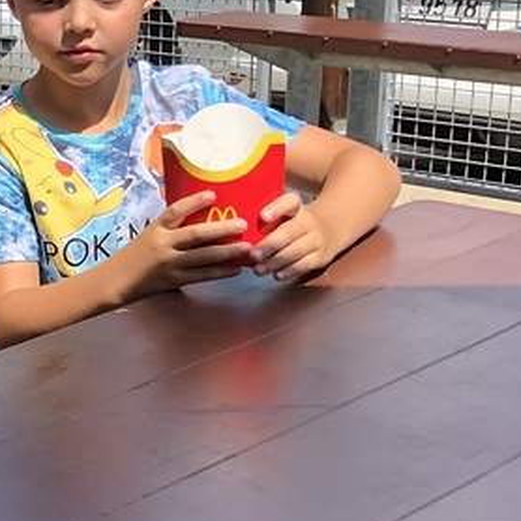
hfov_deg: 16.7
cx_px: -375
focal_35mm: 89
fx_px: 1515
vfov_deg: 19.5
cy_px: 231
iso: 20
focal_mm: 3.99
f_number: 1.8
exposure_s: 1/738
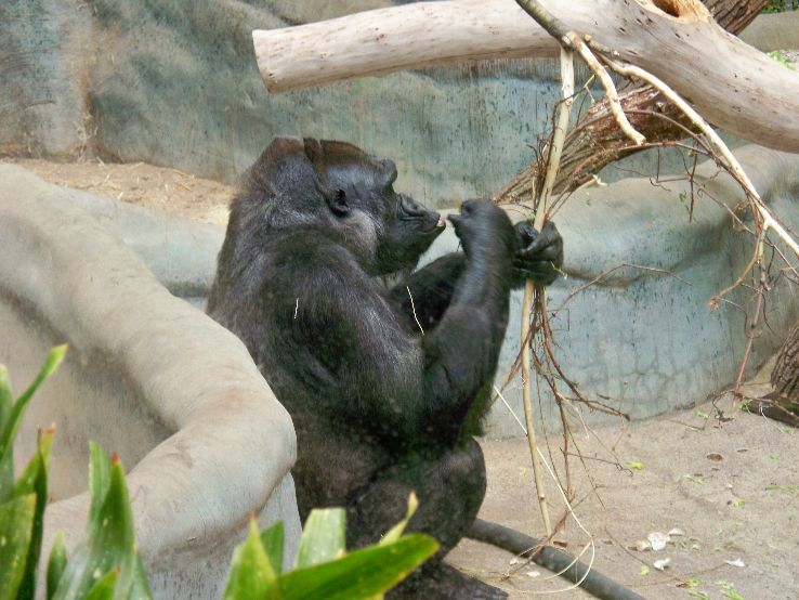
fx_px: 3117
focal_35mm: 135
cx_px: 400
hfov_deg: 14.6
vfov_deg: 11.0
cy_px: 300
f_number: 4.4
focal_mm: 28.83
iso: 125
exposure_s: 1/40
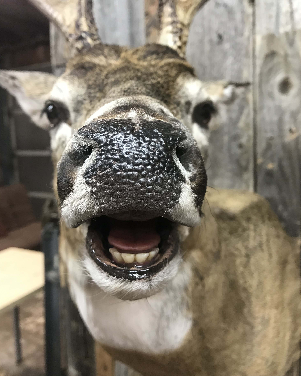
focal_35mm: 30
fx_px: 334
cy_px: 176
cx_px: 151
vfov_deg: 58.7
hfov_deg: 48.5
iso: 40
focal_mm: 3.99
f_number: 1.8
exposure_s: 1/15
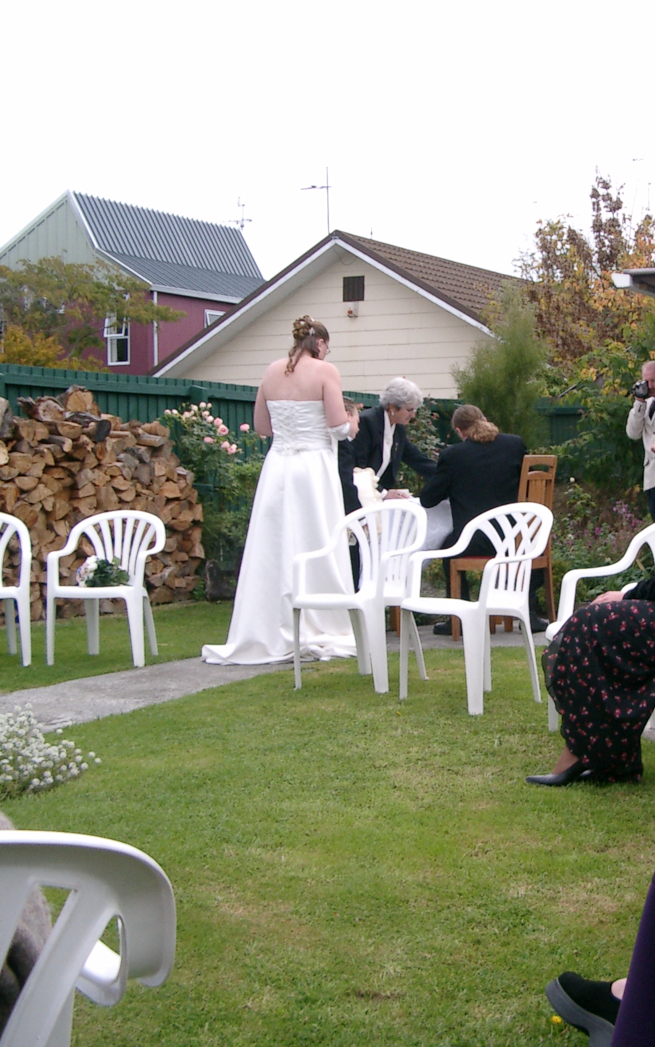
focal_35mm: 53
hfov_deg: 23.9
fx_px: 1514
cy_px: 524
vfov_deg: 38.2
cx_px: 561
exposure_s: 1/500
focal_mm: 7.6
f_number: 2.6
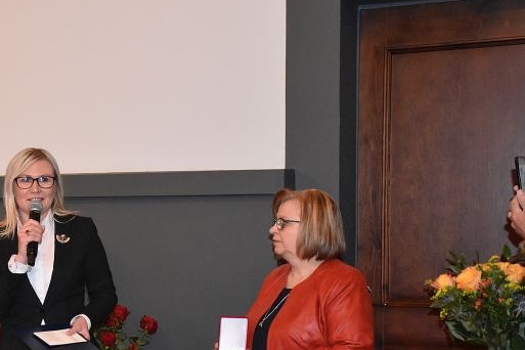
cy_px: 277
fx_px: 1152
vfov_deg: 17.1
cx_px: 92
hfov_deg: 25.2
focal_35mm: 79
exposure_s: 1/60
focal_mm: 30
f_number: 4
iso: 4000
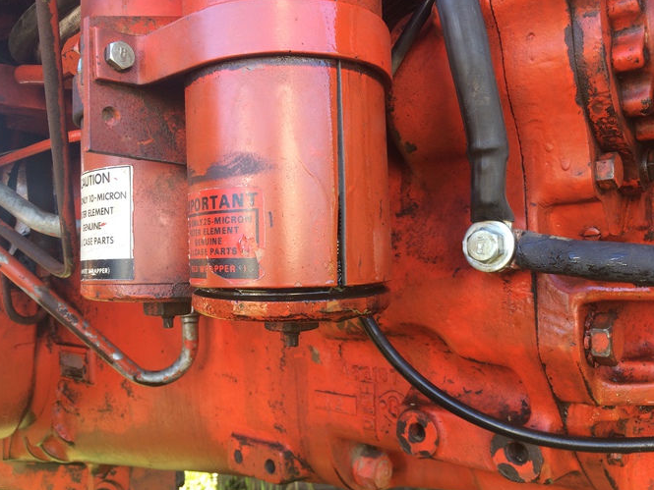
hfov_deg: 59.9
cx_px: 318
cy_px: 250
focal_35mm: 30
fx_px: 567
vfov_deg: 46.8
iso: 40
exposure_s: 1/60
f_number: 2.2
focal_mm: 4.15
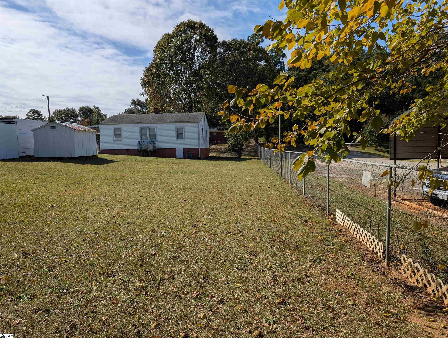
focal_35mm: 24
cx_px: 224
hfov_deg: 71.5
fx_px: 311
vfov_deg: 56.9
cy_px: 169
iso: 18
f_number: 1.68
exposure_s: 1/2237
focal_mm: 6.9
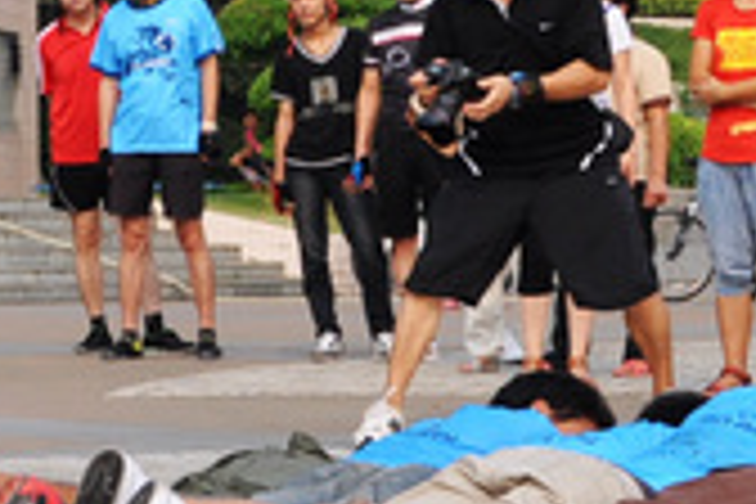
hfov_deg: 10.3
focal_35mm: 200
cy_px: 25
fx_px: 4200
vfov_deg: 6.8
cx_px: 144
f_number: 7.1
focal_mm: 28
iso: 200
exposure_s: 1/500
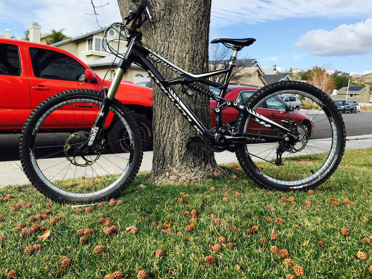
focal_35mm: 29
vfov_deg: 48.2
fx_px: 312
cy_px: 140
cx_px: 186
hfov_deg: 61.7
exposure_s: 1/938
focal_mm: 4.15
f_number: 2.2
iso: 25
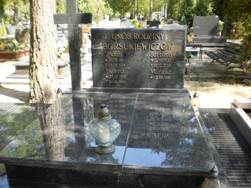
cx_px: 126
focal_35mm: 36
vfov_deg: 39.7
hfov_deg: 51.4
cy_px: 94
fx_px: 261
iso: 100
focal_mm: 6.3
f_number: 3.1
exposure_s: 1/160
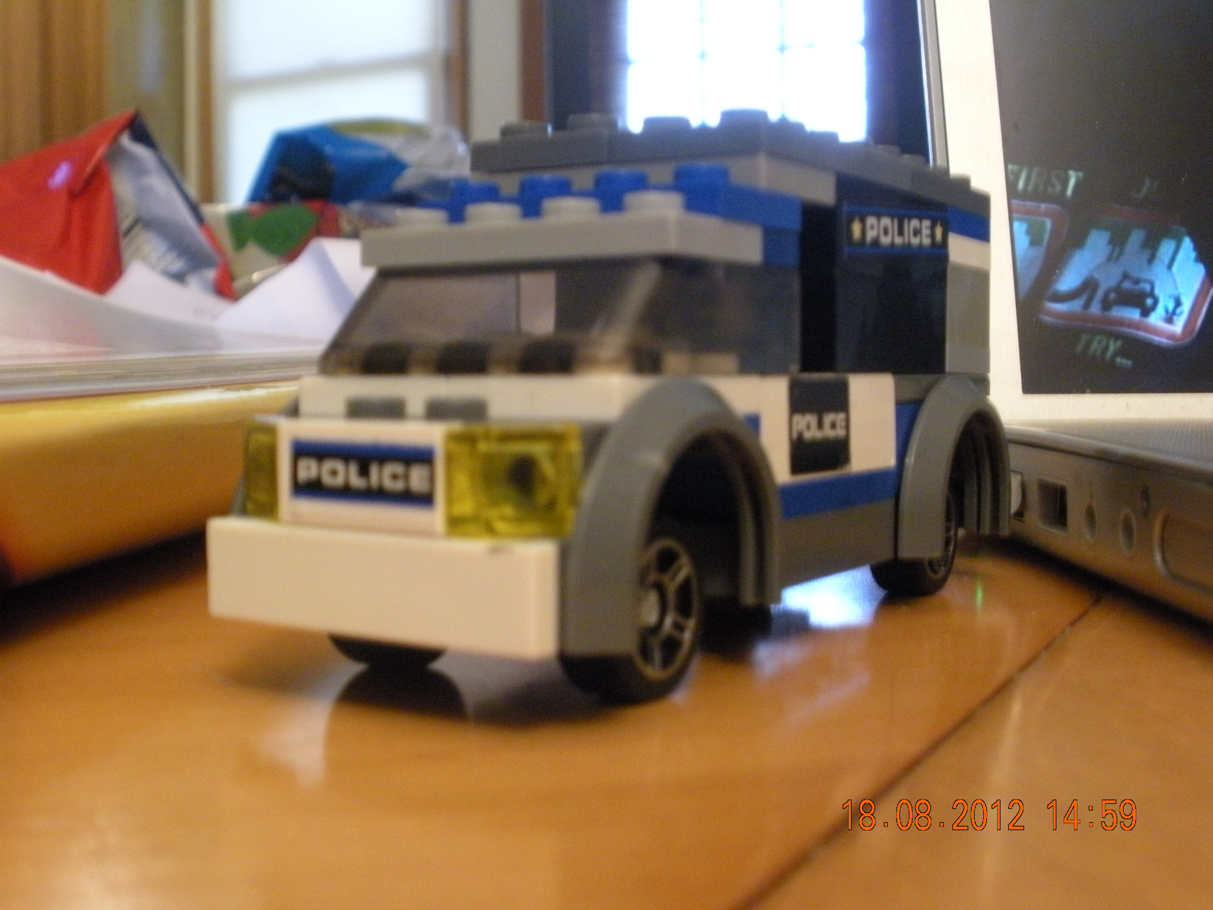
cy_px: 455
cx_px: 606
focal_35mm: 44
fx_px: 1542
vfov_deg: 32.9
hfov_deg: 42.9
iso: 400
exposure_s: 1/9.3
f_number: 4
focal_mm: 7.7
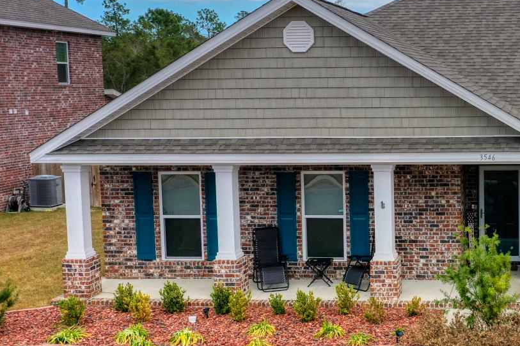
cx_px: 473
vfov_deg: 21.9
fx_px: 895
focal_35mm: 62
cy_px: 190
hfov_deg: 30.8
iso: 100
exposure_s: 1/320
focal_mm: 10.3
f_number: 5
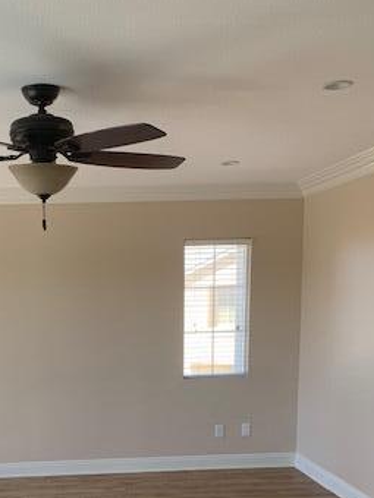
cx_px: 89
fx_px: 706
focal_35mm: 49
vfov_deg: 36.8
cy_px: 436
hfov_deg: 29.2
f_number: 1.8
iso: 32
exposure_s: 1/122
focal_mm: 4.25
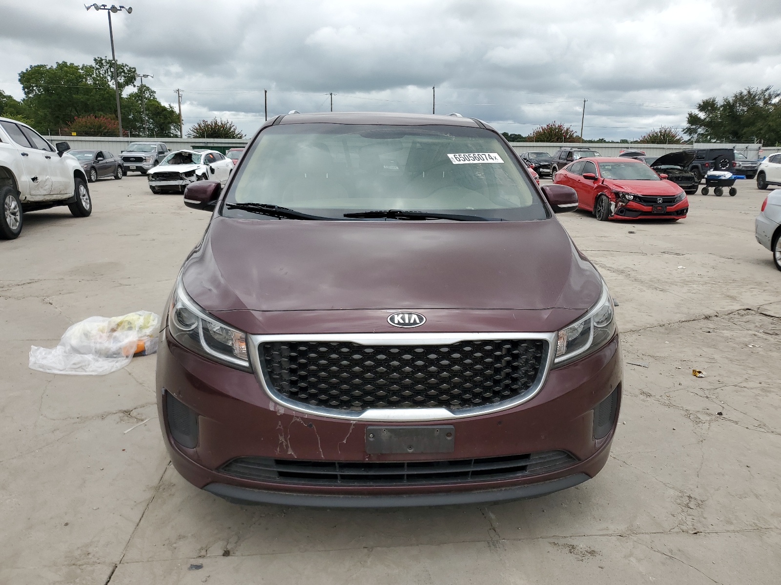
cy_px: 292
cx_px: 390
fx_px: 587
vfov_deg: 53.1
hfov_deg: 67.3
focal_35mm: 26
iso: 50
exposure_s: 1/3333
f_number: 1.5
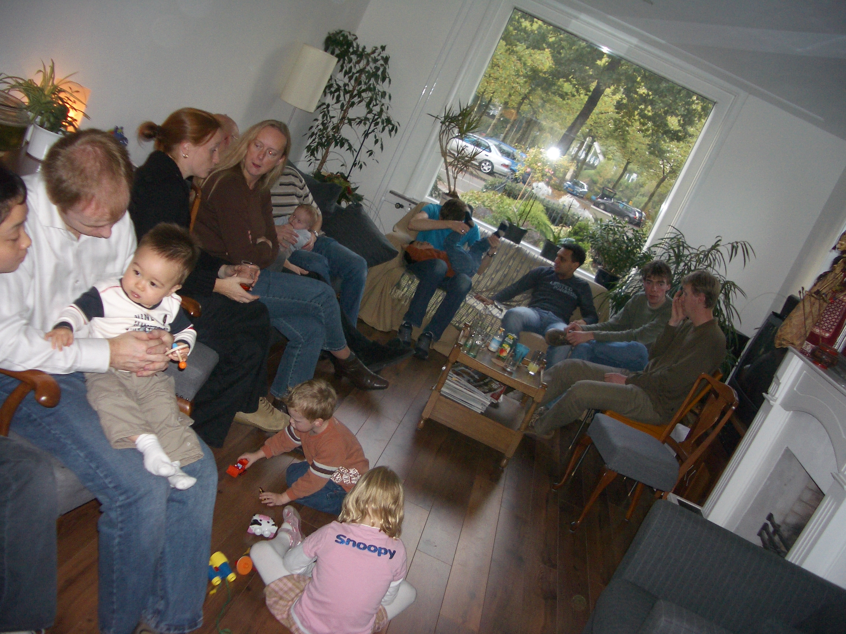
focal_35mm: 35
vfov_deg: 40.7
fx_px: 855
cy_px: 317
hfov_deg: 52.6
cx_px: 423
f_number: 2.6
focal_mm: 5.8
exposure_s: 1/60
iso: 100
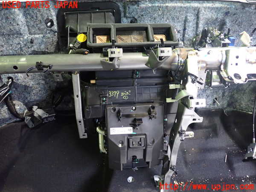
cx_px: 128
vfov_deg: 46.8
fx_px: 222
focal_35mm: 30
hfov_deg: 60.0
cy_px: 96
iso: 800
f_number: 2.3
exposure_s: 1/25
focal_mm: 5.4
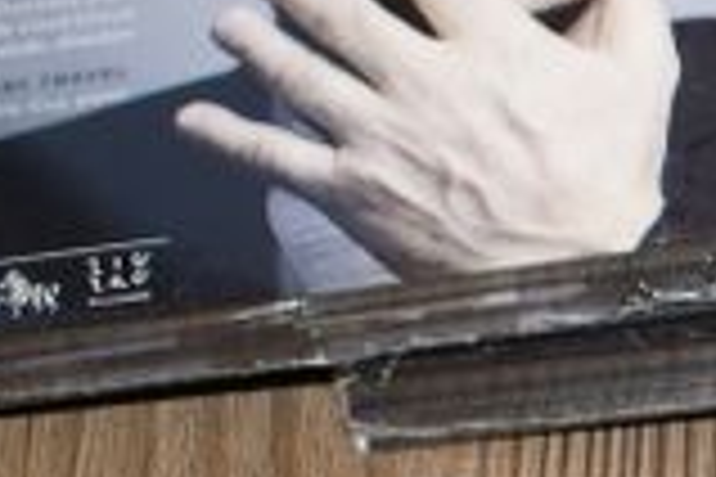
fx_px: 5140
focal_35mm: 258
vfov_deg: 5.3
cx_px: 1587
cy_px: 450
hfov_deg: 7.5
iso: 400
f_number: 5.6
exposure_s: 1/60
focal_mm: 35
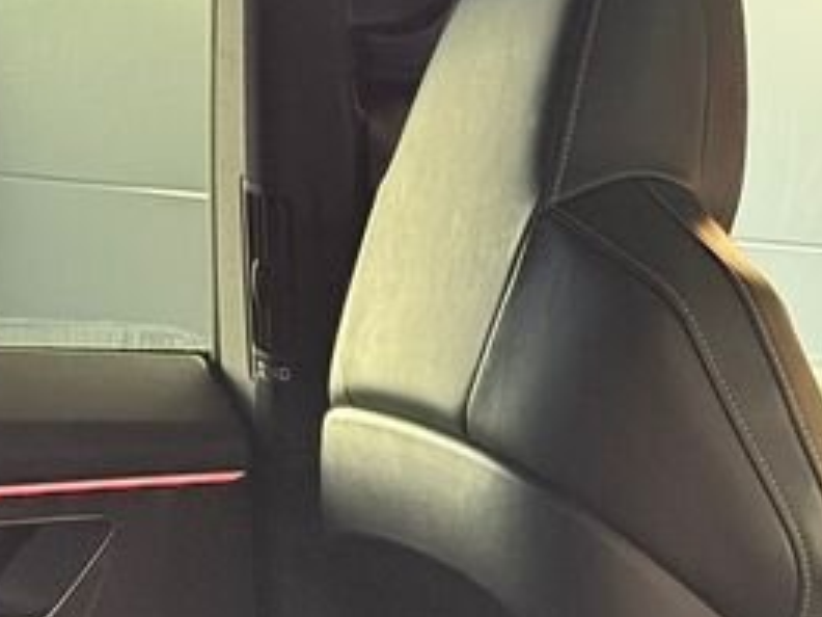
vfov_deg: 7.8
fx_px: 4417
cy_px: 1031
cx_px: 701
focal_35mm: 186
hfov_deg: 10.6
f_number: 1.78
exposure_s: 1/40
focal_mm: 6.76
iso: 320
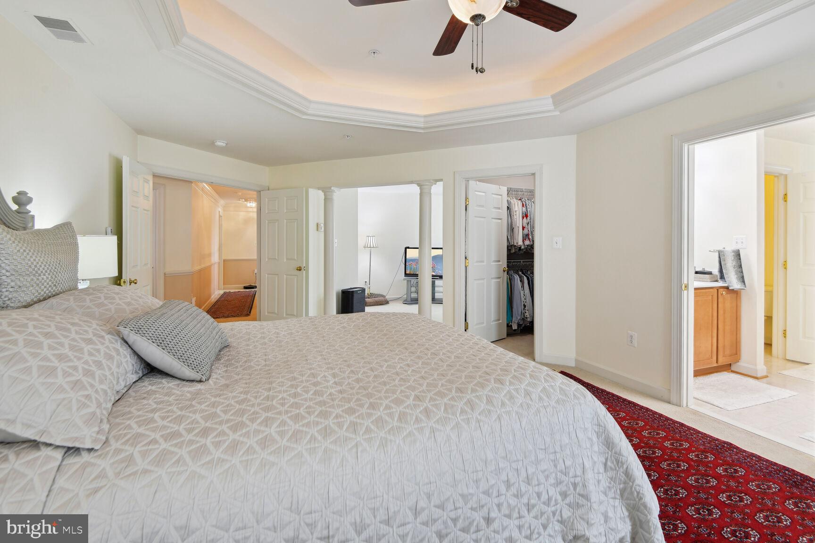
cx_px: 408
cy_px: 272
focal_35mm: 16
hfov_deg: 96.7
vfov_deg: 73.7
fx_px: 362
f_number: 8
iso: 200
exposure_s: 1/10
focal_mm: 16
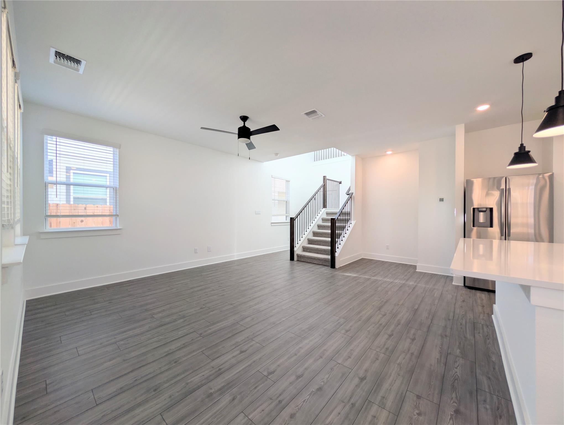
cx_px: 282
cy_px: 212
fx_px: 196
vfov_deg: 94.6
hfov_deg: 110.5
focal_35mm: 12
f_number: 1.7
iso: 52
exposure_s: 1/321
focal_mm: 2.02
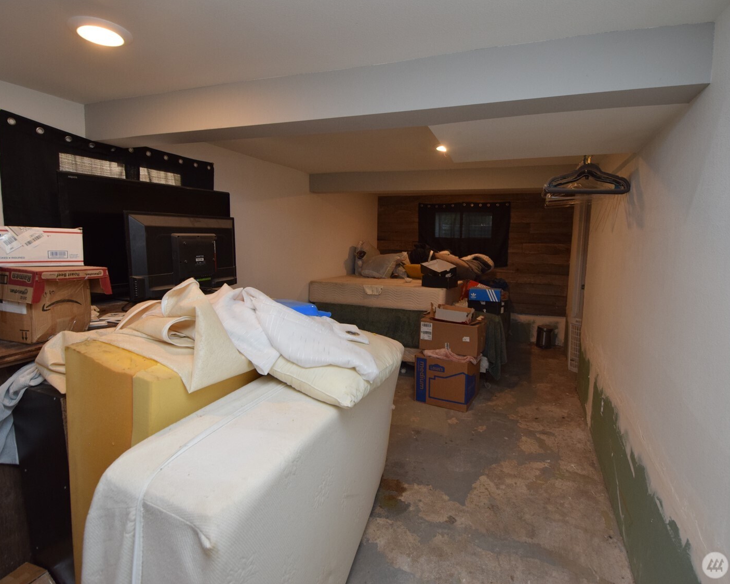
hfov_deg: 89.5
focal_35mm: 17
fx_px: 367
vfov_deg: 77.0
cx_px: 388
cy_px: 291
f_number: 5
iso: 800
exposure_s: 1/100
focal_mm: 10
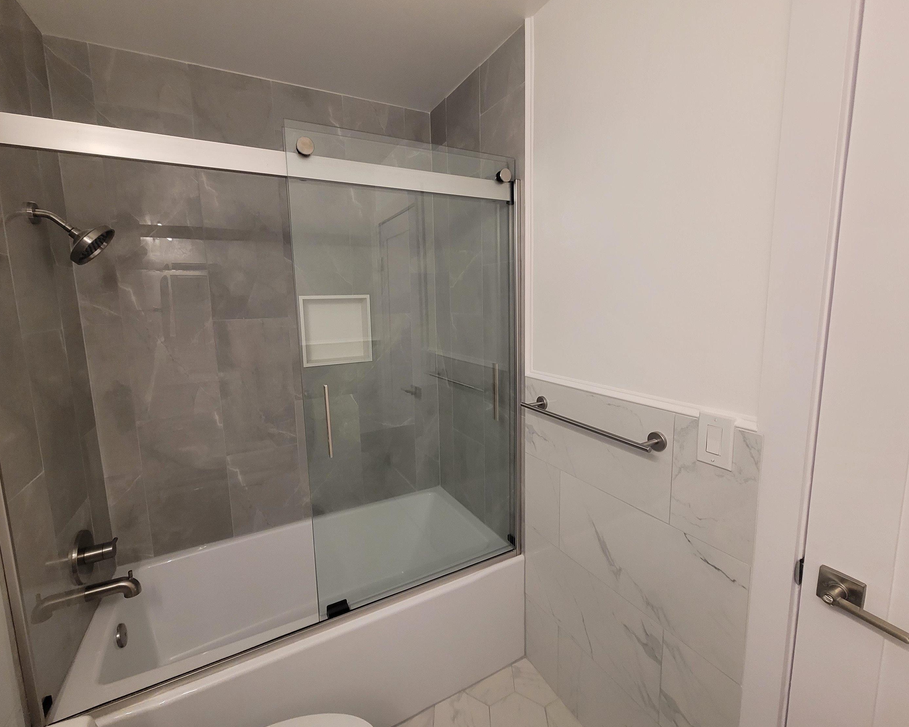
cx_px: 445
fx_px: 377
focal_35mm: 14
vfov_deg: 88.0
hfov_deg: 100.7
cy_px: 353
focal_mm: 2.2
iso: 200
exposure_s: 1/60
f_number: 2.2
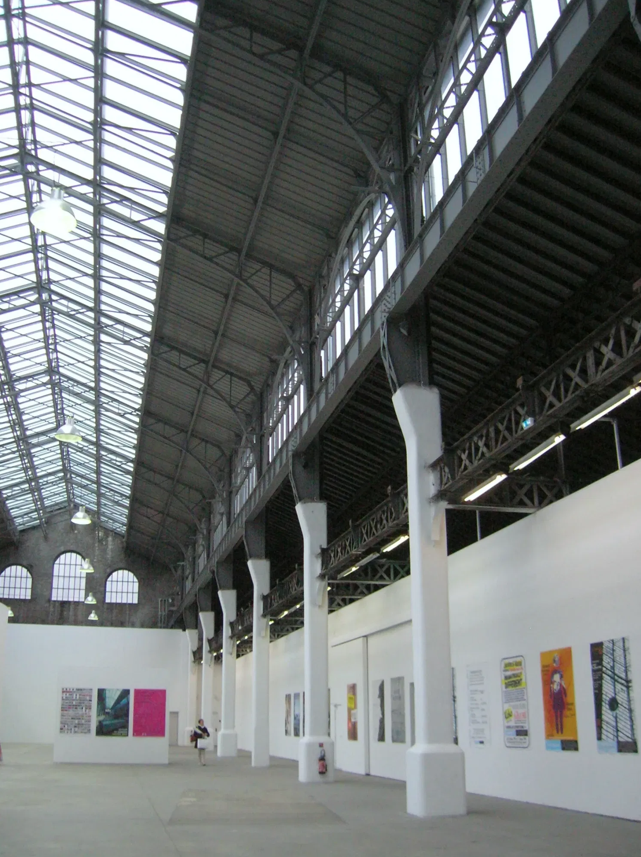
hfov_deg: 40.6
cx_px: 326
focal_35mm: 35
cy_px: 430
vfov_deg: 52.7
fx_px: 866
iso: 200
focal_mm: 5.7
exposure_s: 1/205
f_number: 2.9
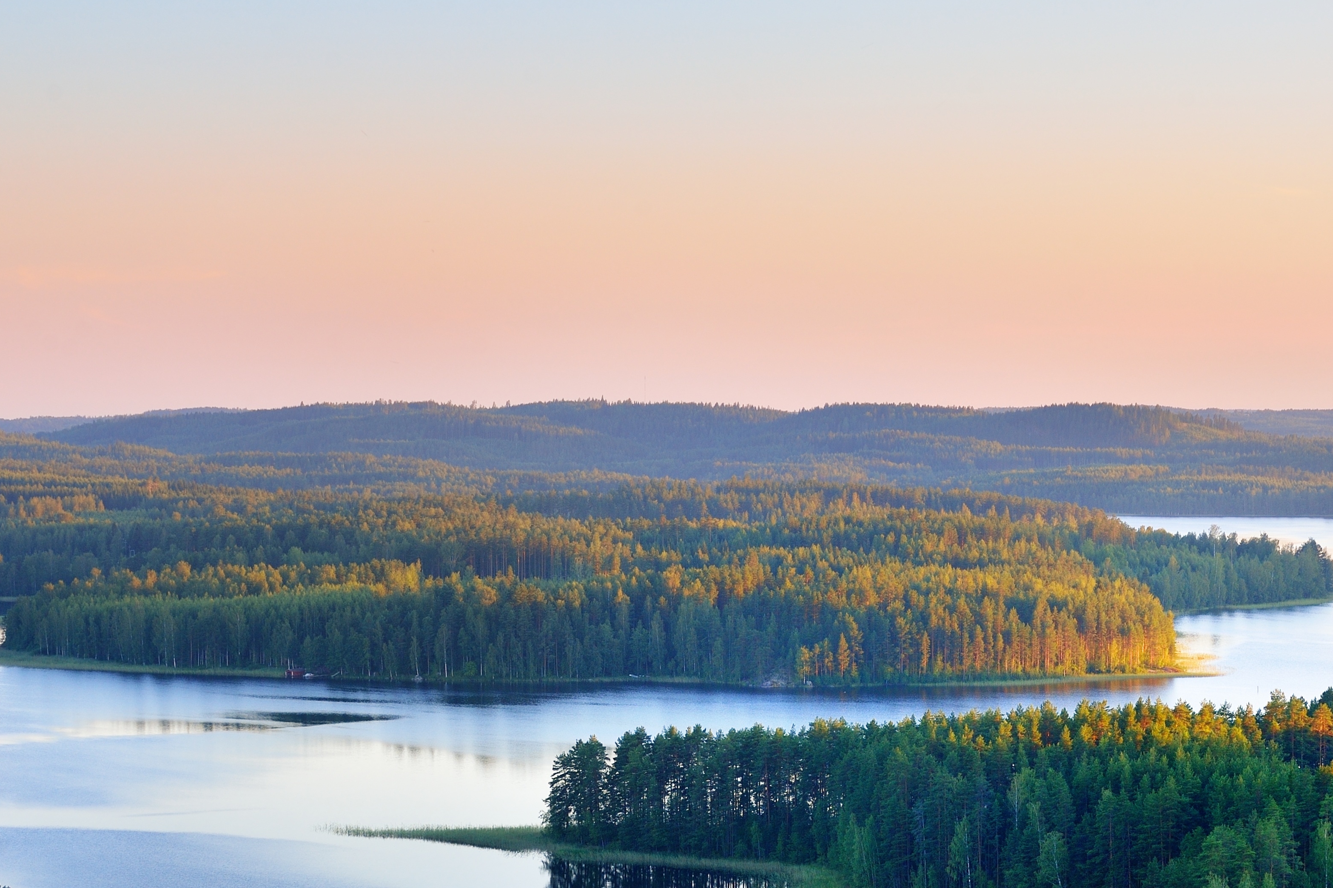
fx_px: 4850
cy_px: 642
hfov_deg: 15.6
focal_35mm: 131
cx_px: 908
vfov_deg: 10.5
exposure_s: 1/25
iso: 100
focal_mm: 70
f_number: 11
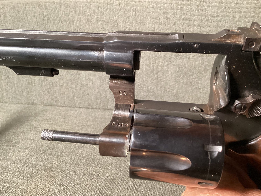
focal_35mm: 31
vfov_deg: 45.4
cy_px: 98
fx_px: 234
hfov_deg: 58.3
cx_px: 130
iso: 400
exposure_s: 1/30
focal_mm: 3.3
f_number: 2.4
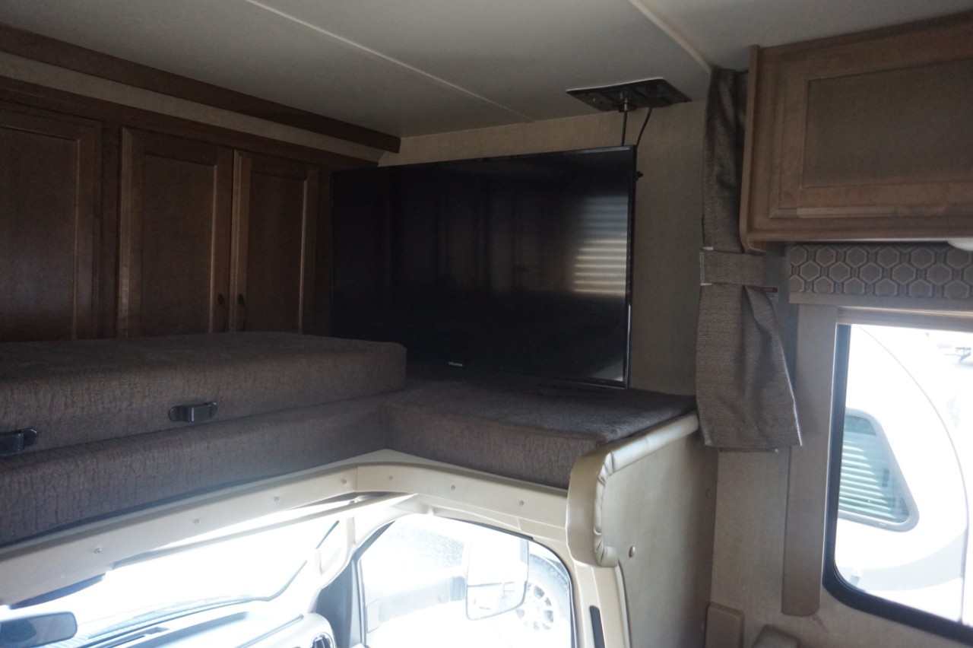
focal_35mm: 24
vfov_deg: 53.1
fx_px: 648
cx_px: 486
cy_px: 324
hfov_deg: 73.8
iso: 1600
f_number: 3.2
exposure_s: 1/160
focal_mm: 16
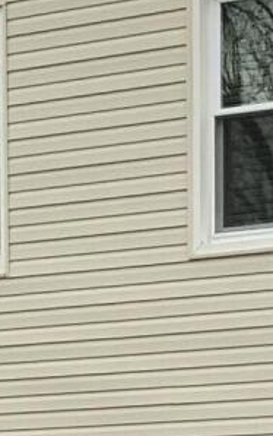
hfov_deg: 6.3
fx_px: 2445
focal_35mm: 206
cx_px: 472
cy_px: 835
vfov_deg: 9.6
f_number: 1.8
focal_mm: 3
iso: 16
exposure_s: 1/534
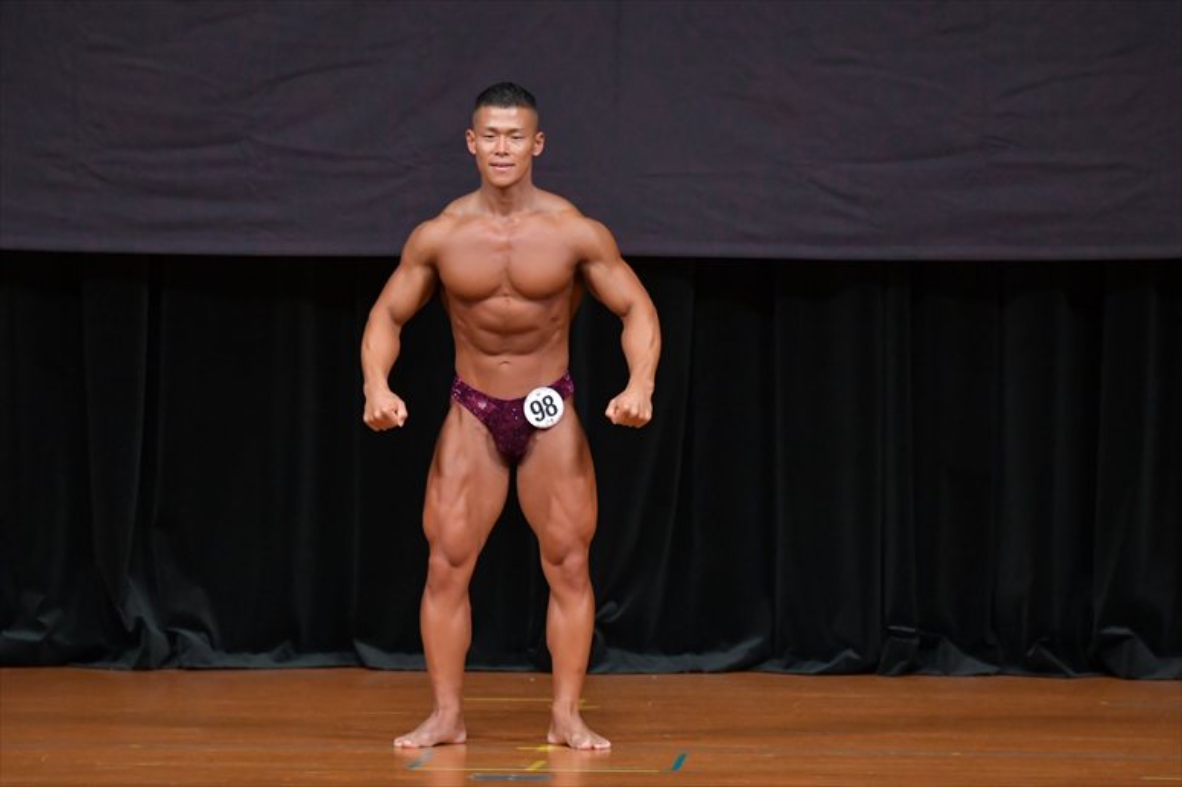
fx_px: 9845
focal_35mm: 300
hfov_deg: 6.9
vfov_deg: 4.6
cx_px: 591
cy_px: 394
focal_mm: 200
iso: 4000
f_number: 5.6
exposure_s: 1/400
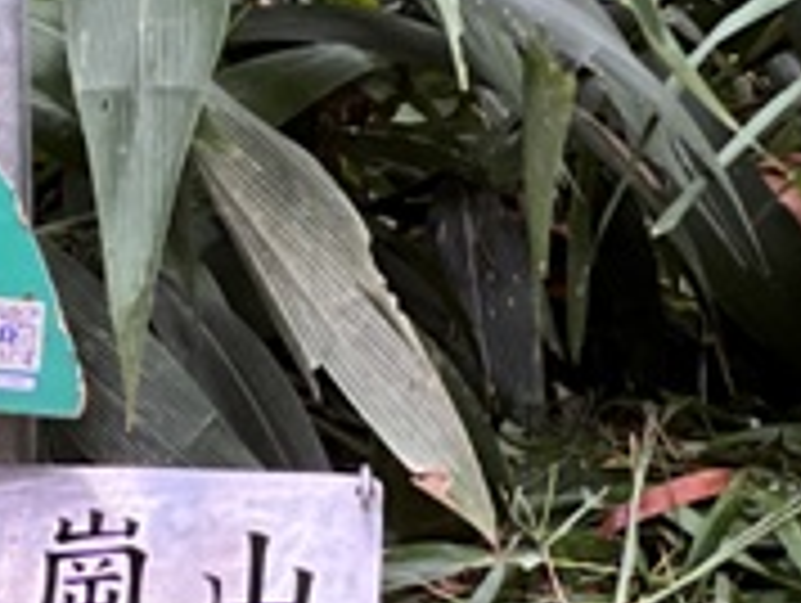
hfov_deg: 5.6
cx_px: -495
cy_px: -297
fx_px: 8017
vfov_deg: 4.3
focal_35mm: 346
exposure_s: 1/40
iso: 250
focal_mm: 9
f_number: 2.8
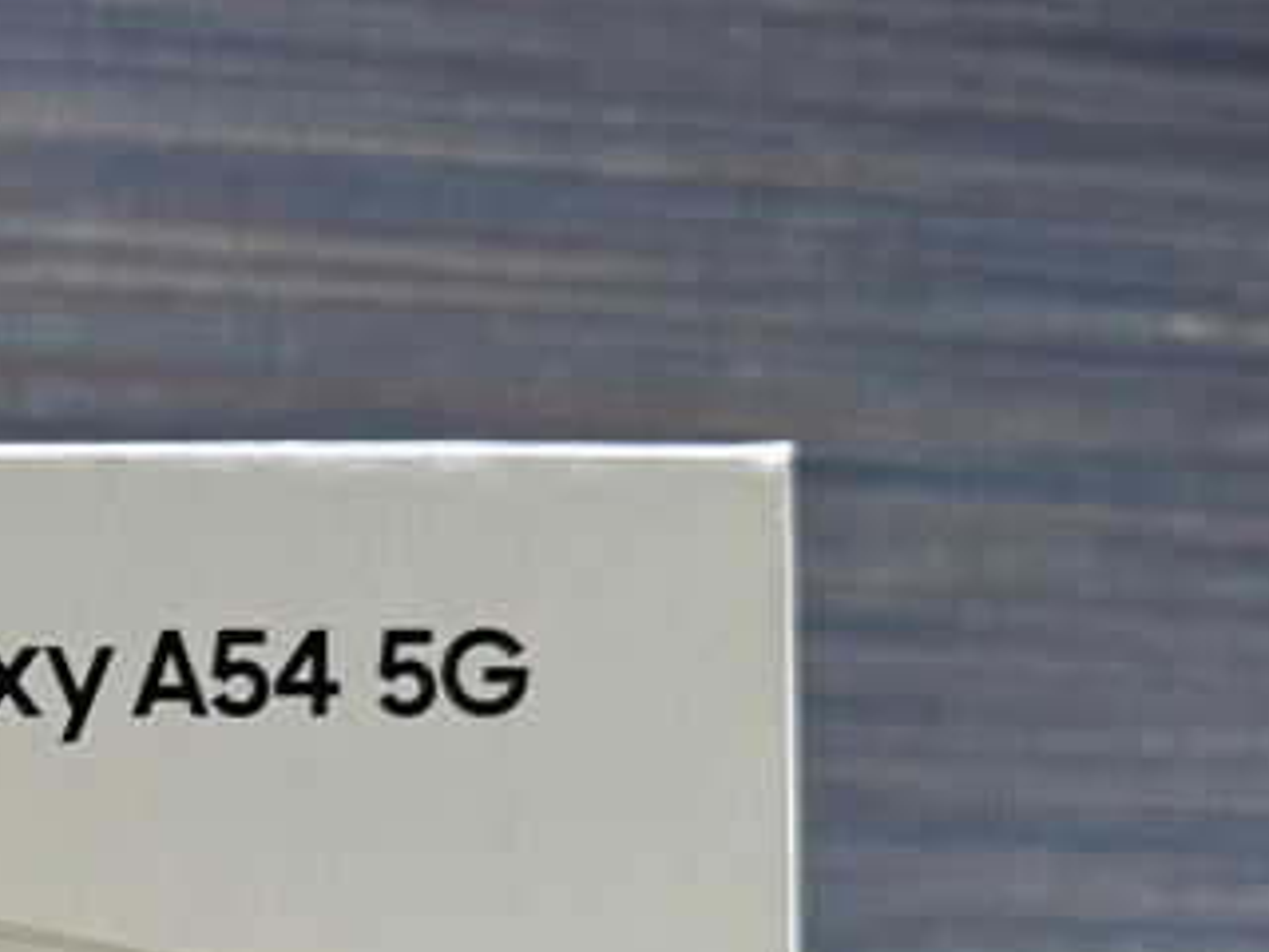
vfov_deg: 13.2
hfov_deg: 16.2
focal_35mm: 108
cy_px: 1281
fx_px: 3959
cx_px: -793
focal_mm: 6.86
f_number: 1.78
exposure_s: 1/60
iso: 250
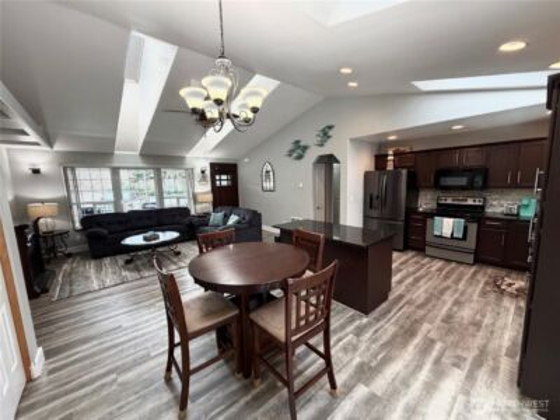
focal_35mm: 14
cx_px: 280
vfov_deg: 85.7
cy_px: 210
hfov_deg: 102.1
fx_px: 226
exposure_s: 1/120
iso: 250
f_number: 2.2
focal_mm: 2.22
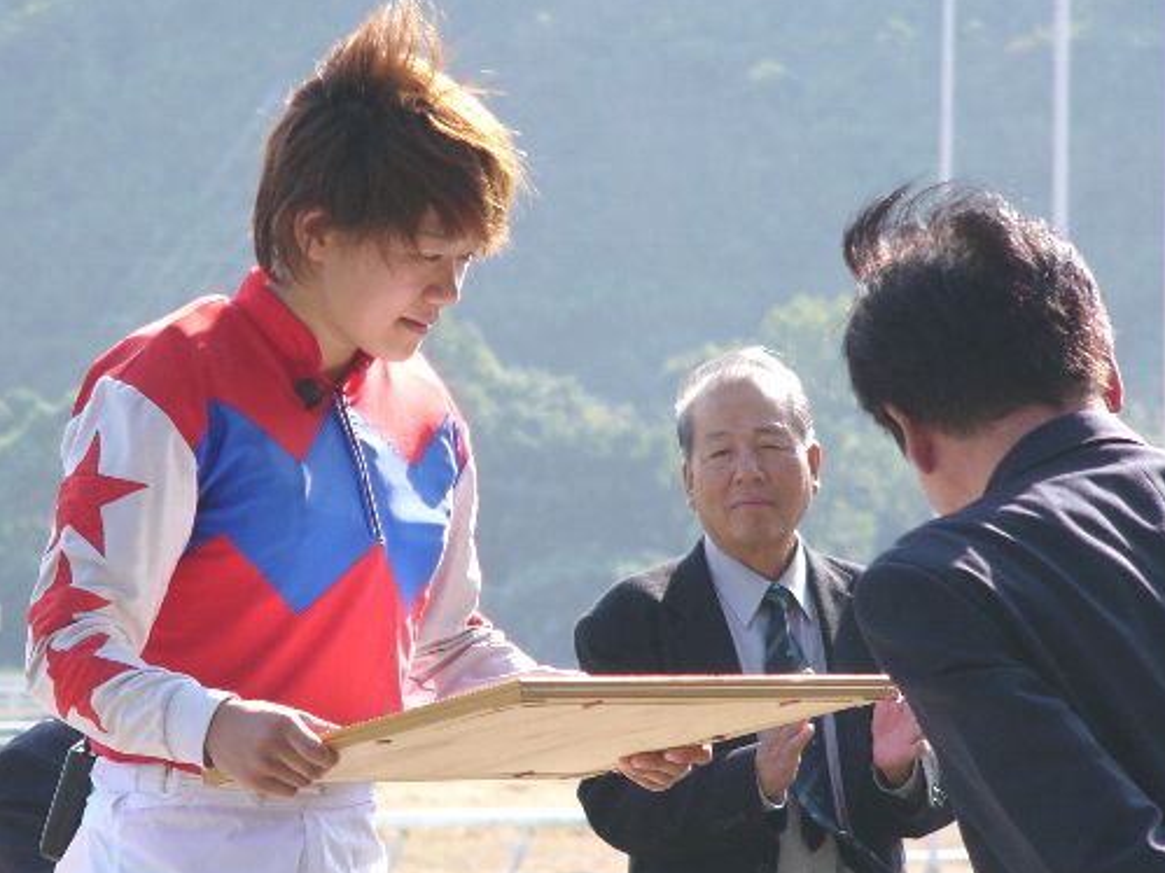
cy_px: 509
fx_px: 9589
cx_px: 481
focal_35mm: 285
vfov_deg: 5.2
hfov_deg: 7.0
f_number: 4.6
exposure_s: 1/320
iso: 50
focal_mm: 37
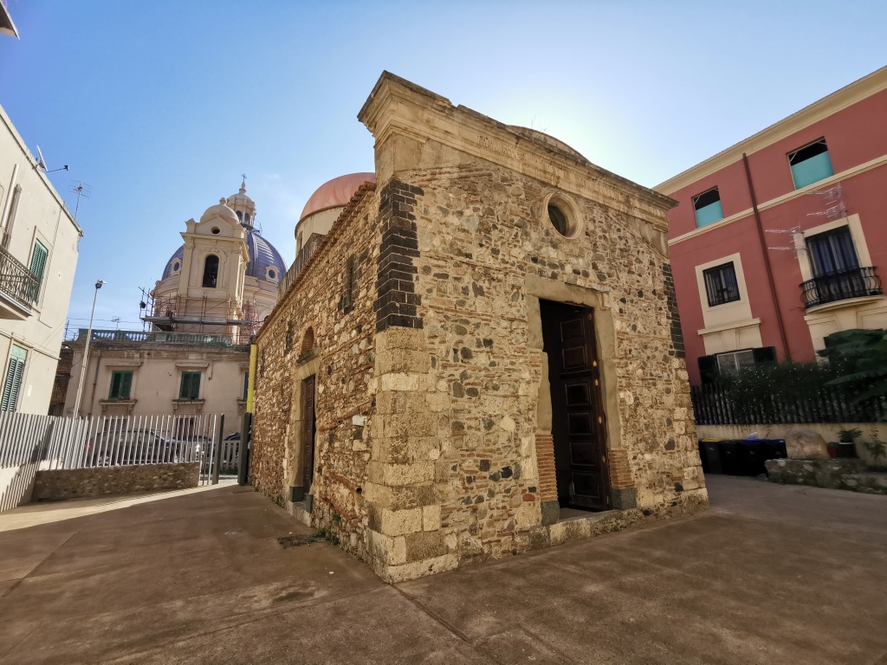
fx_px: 436
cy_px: 332
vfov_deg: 74.7
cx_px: 444
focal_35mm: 17
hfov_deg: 91.0
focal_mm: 2.26
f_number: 2.2
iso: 50
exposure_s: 1/1706
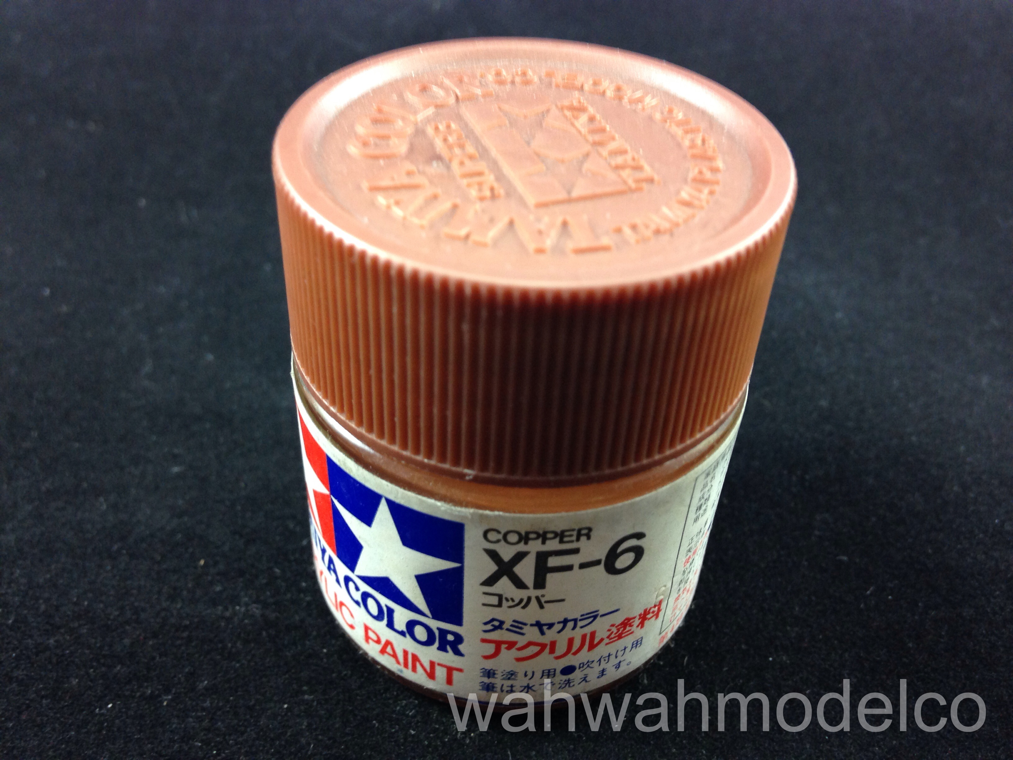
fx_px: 966
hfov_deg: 55.4
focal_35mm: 33
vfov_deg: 42.9
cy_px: 380
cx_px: 506
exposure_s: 1/20
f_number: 2.4
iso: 125
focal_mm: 4.13
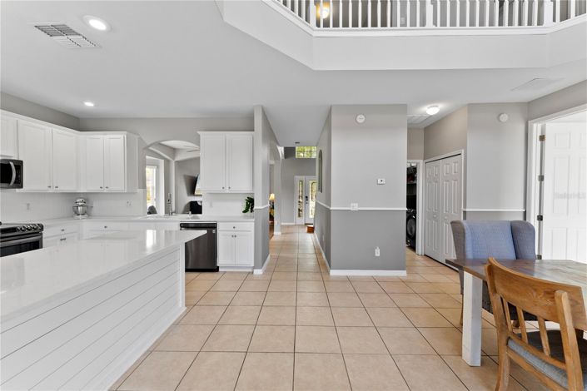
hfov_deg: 104.3
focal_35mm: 14
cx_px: 294
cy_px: 196
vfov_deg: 81.2
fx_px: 228
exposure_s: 1/5
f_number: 7.1
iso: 250
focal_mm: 14
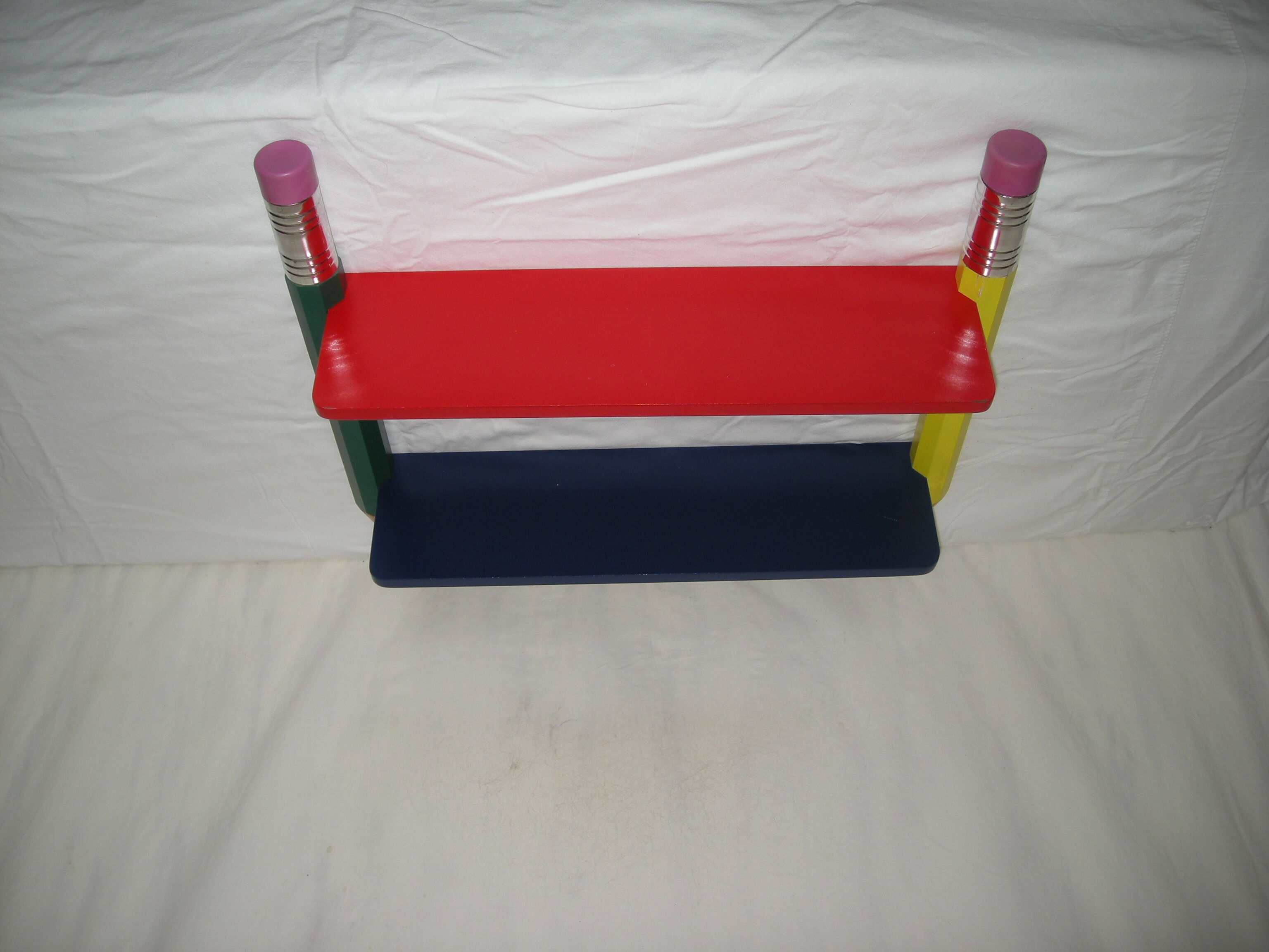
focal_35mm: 35
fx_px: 1283
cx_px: 634
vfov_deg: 40.7
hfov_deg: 52.6
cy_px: 476
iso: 50
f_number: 2.8
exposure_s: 1/53.5
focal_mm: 5.7
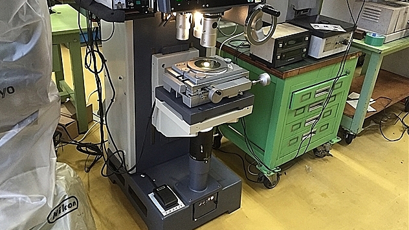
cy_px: 83
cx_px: 203
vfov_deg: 36.4
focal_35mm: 32
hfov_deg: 61.0
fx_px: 347
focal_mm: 4.15
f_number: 2.2
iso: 200
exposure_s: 1/30
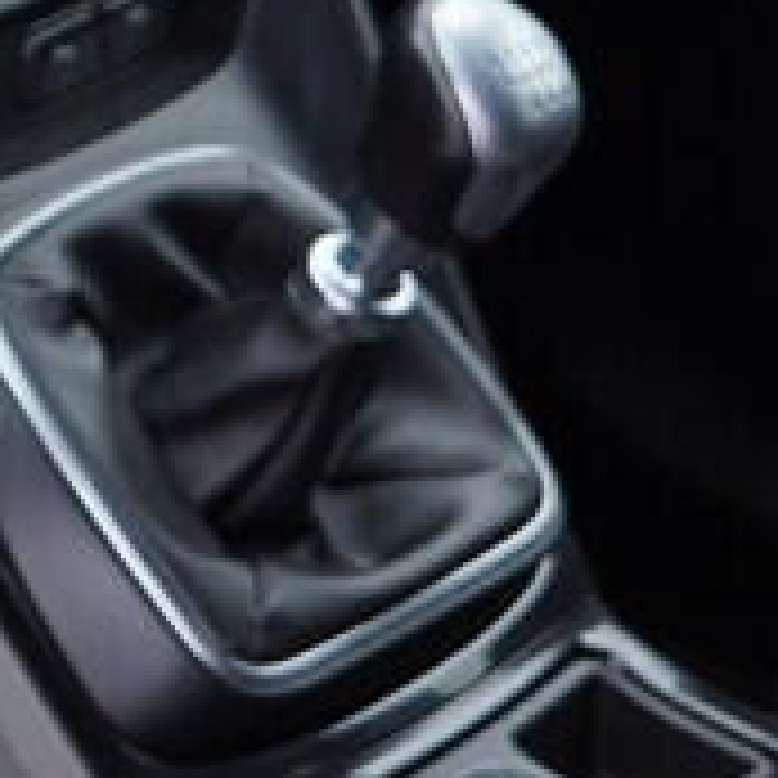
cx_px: -1156
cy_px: -250
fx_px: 4602
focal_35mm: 181
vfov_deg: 9.5
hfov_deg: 8.7
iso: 125
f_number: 3.2
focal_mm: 24
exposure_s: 1/50
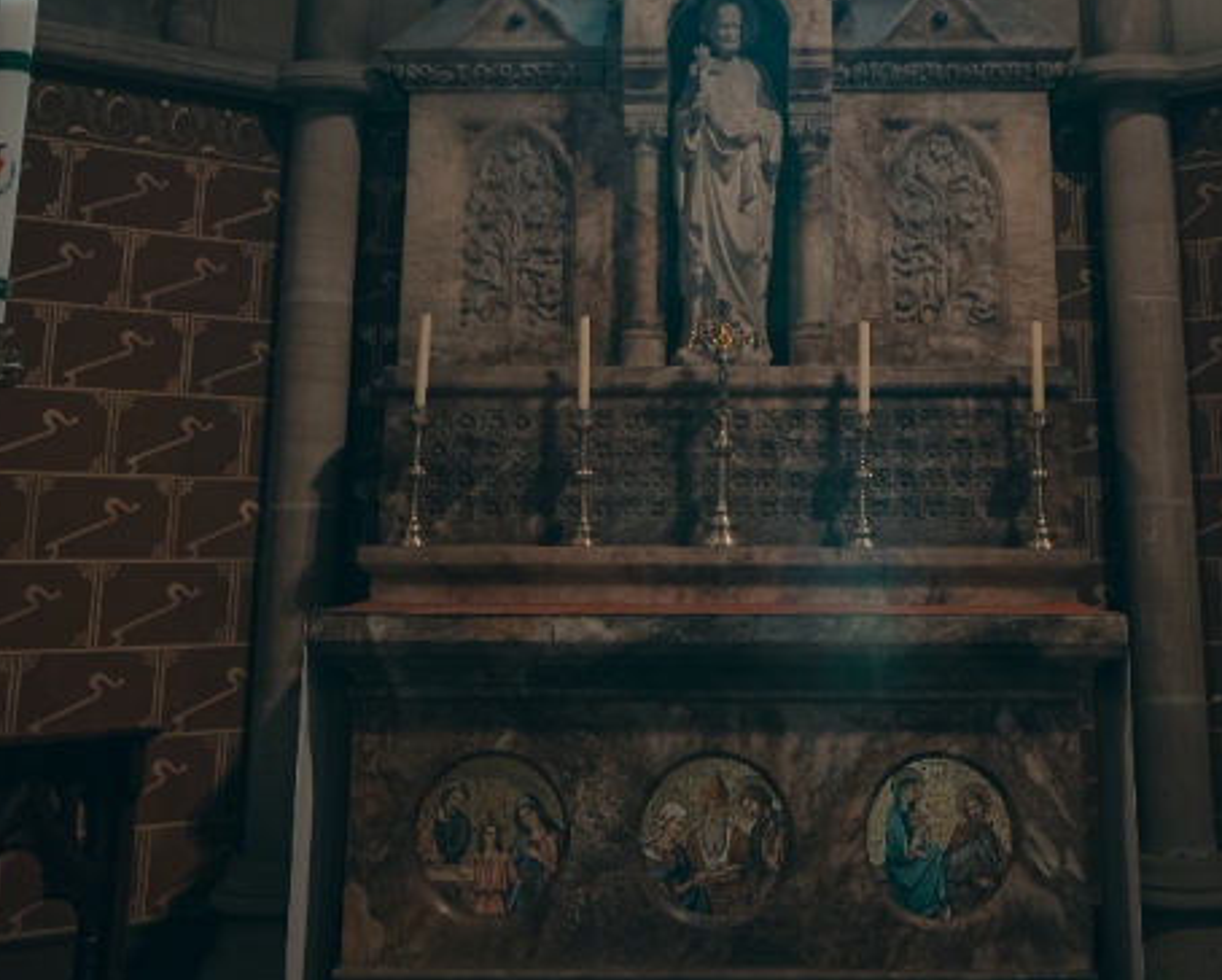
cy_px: -144
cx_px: 748
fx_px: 2099
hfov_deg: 32.3
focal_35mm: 58
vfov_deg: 24.2
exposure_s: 1/20
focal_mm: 23.1
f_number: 4
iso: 800
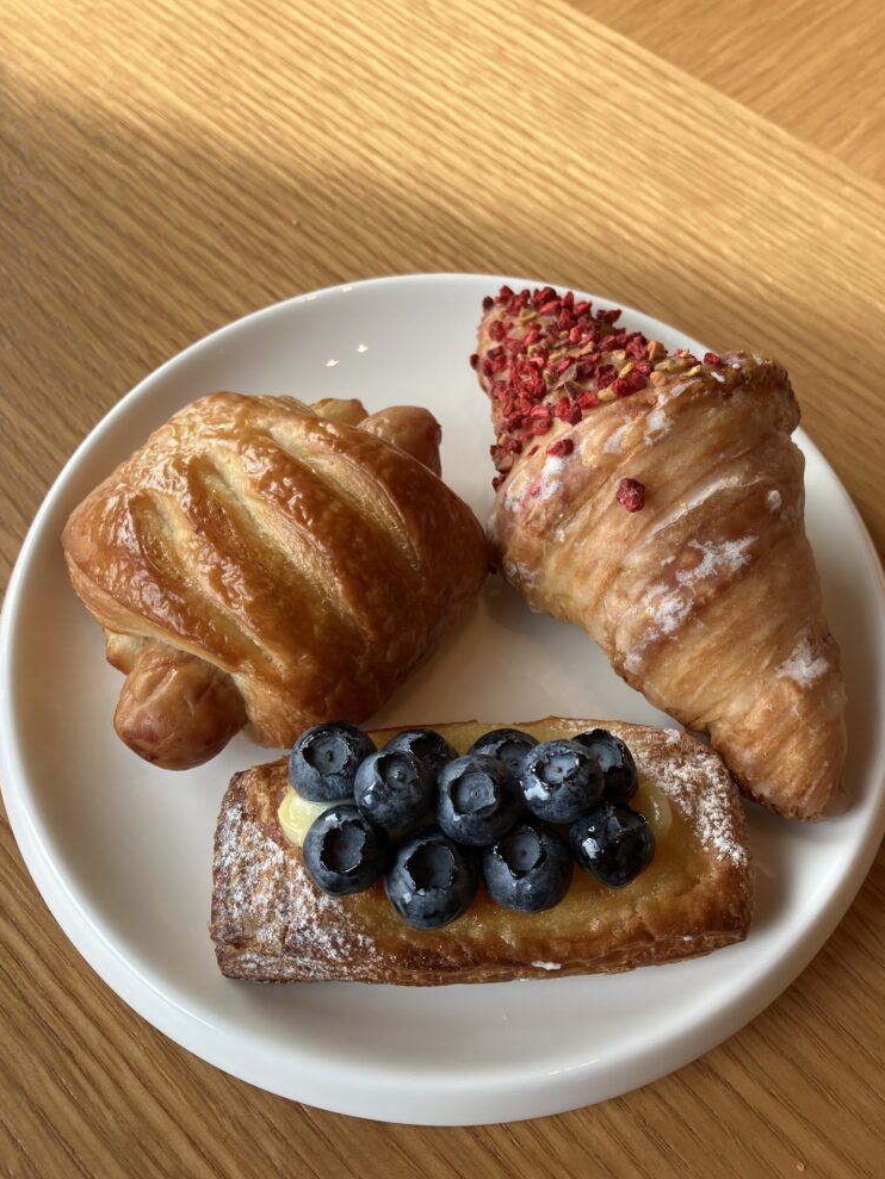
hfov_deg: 48.2
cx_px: 454
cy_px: 607
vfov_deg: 61.6
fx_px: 988
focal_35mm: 29
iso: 25
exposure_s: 1/132
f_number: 1.8
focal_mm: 3.99
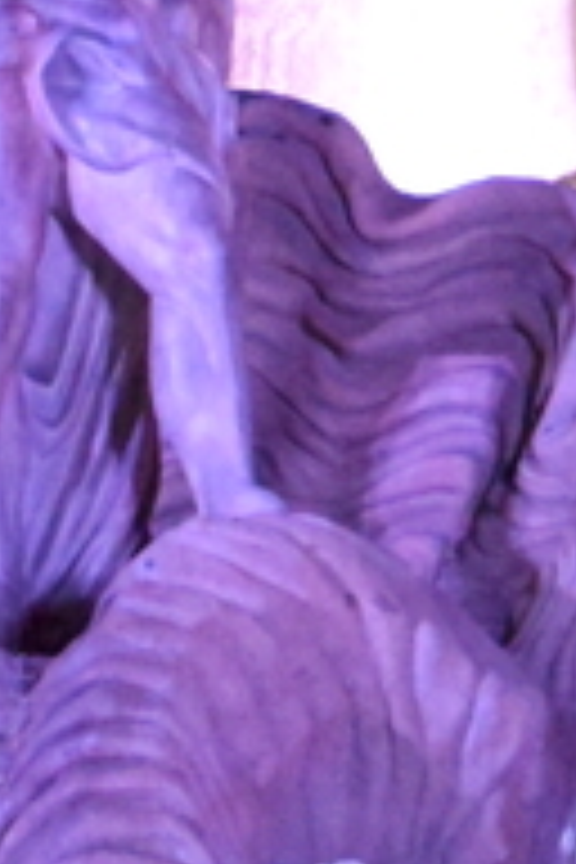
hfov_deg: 2.2
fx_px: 14735
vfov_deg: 3.3
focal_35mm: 614
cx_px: 112
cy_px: -972
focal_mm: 92
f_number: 5.6
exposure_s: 1/200
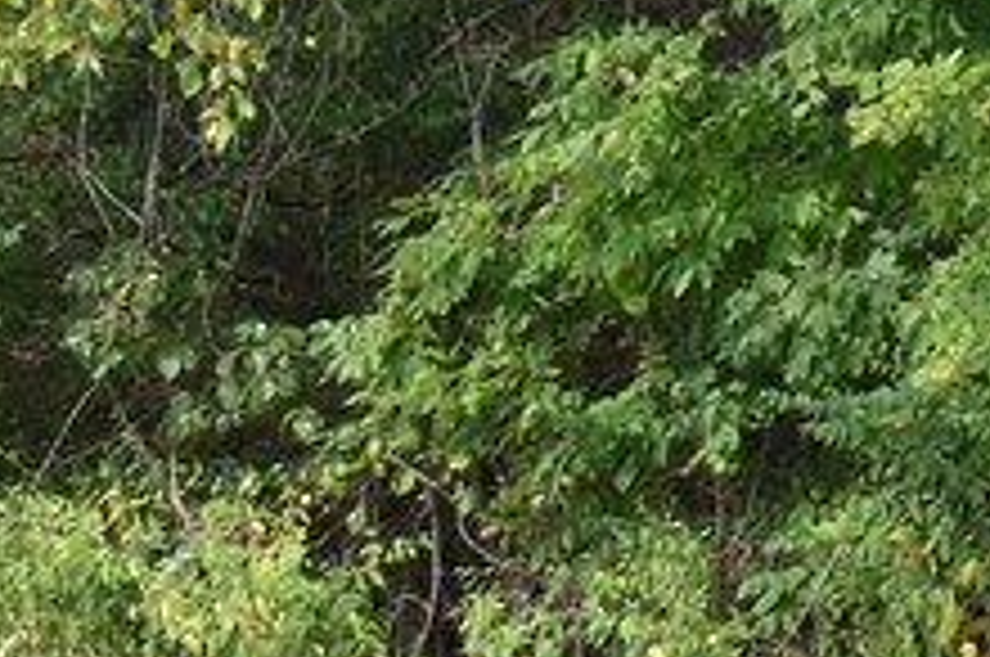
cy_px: -94
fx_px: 4888
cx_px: 2344
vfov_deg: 7.6
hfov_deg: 10.1
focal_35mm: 178
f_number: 5.6
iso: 320
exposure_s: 1/250
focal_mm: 24
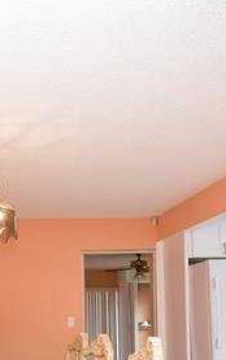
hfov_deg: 26.9
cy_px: 314
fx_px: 433
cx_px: -22
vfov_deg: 42.1
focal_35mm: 44
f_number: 5.6
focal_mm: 10
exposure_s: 1/125
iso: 2000
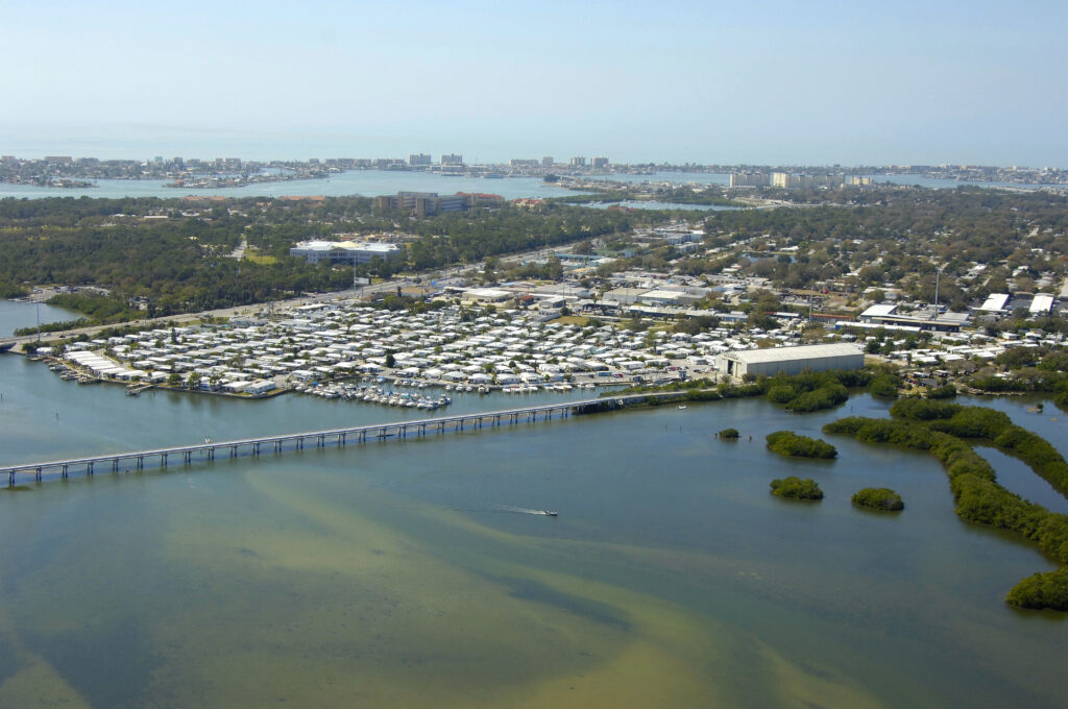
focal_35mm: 48
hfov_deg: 41.2
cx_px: 534
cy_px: 354
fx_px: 1422
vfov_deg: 28.0
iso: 400
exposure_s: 1/1000
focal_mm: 32
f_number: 7.6
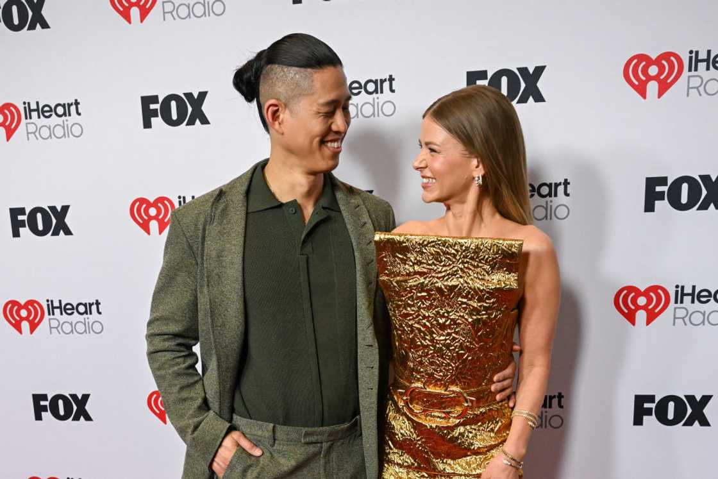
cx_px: 359
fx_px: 578
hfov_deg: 63.7
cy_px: 240
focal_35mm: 29
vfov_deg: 45.0
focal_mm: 29
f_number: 4.5
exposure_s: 1/500
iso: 3200
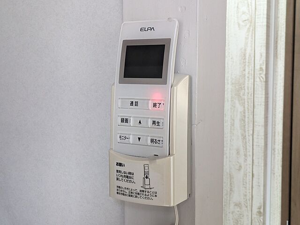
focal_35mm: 51
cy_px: 112
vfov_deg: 28.6
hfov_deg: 37.5
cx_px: 150
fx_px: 442
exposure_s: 1/120
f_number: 1.89
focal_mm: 5.43
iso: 297
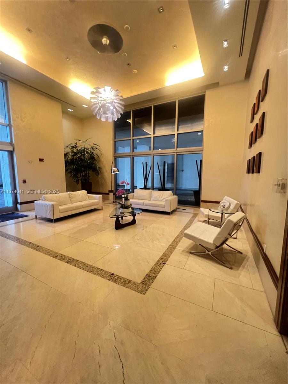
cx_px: 144
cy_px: 192
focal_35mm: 13
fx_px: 144
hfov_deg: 89.9
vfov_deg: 106.2
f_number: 1.8
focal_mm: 1.57
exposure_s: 1/60
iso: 500
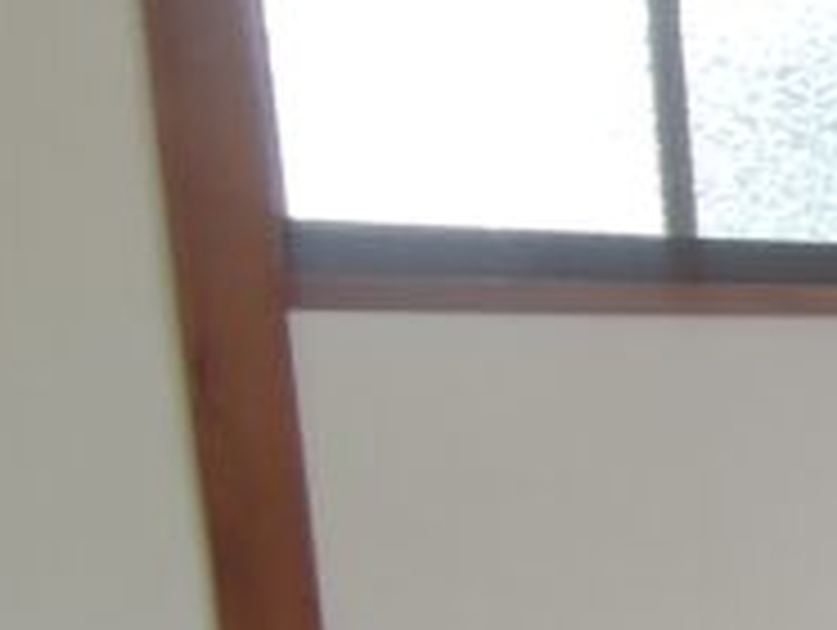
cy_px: 722
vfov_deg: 16.2
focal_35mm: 88
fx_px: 2131
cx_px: 1742
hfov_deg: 16.3
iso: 91
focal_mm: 1.65
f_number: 2.2
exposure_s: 1/100
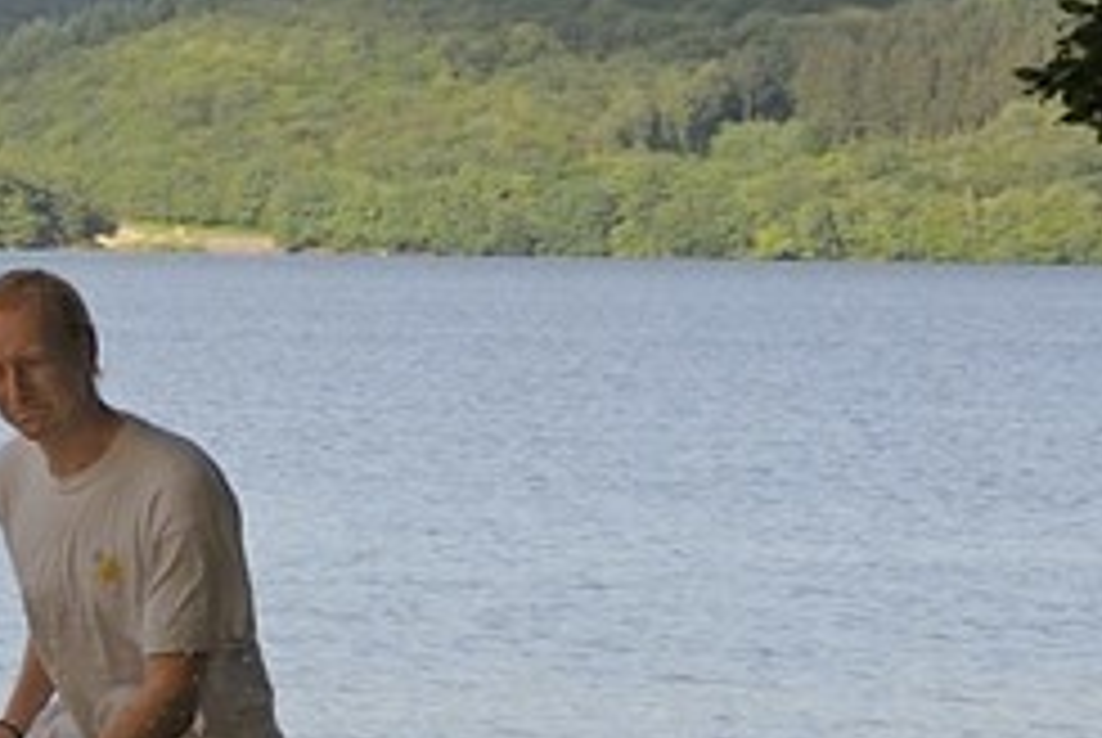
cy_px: 304
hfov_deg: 6.9
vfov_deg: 5.0
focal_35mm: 274
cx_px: -2060
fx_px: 8397
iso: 400
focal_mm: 42
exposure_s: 1/320
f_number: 11
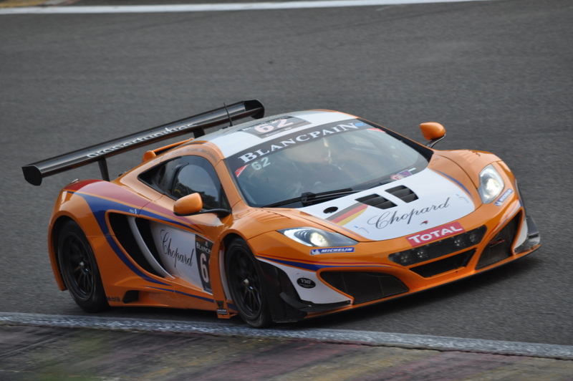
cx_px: 286
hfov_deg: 4.6
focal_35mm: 450
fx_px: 7156
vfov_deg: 3.0
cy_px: 190
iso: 320
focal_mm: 300
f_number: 6.3
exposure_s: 1/640
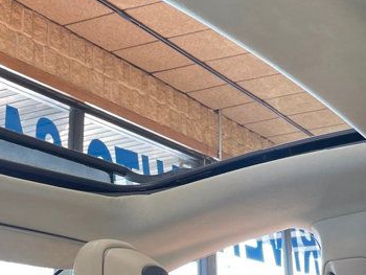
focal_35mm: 76
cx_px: 270
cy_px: 7
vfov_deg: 18.9
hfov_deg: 25.4
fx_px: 804
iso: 64
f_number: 1.6
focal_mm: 4.2
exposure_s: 1/120
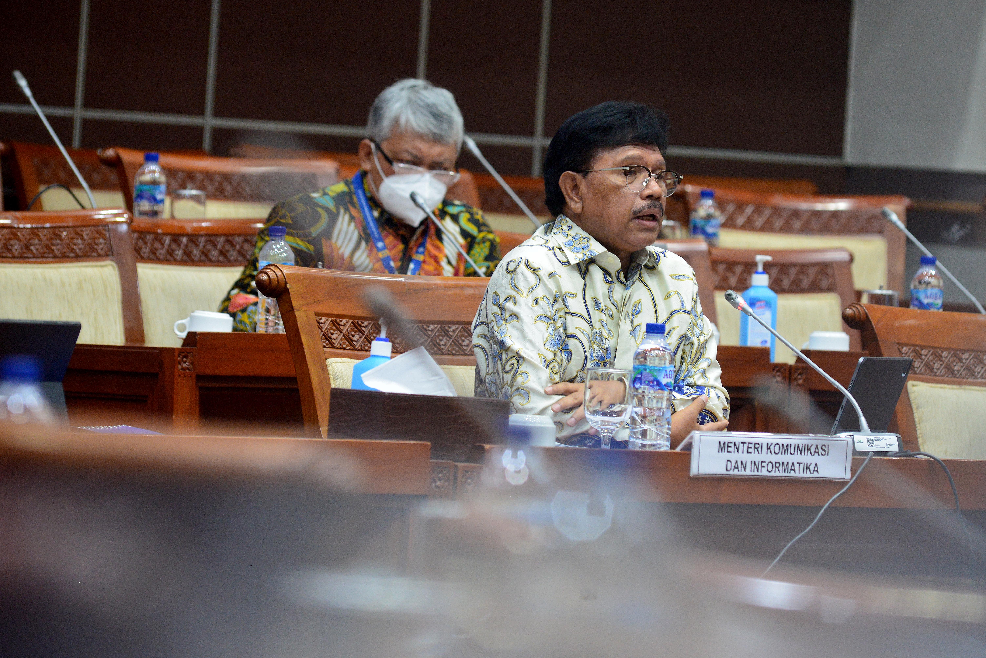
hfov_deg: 10.3
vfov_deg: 6.9
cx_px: 493
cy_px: 329
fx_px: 5480
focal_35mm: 200
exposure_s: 1/125
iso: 2500
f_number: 6.3
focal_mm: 200
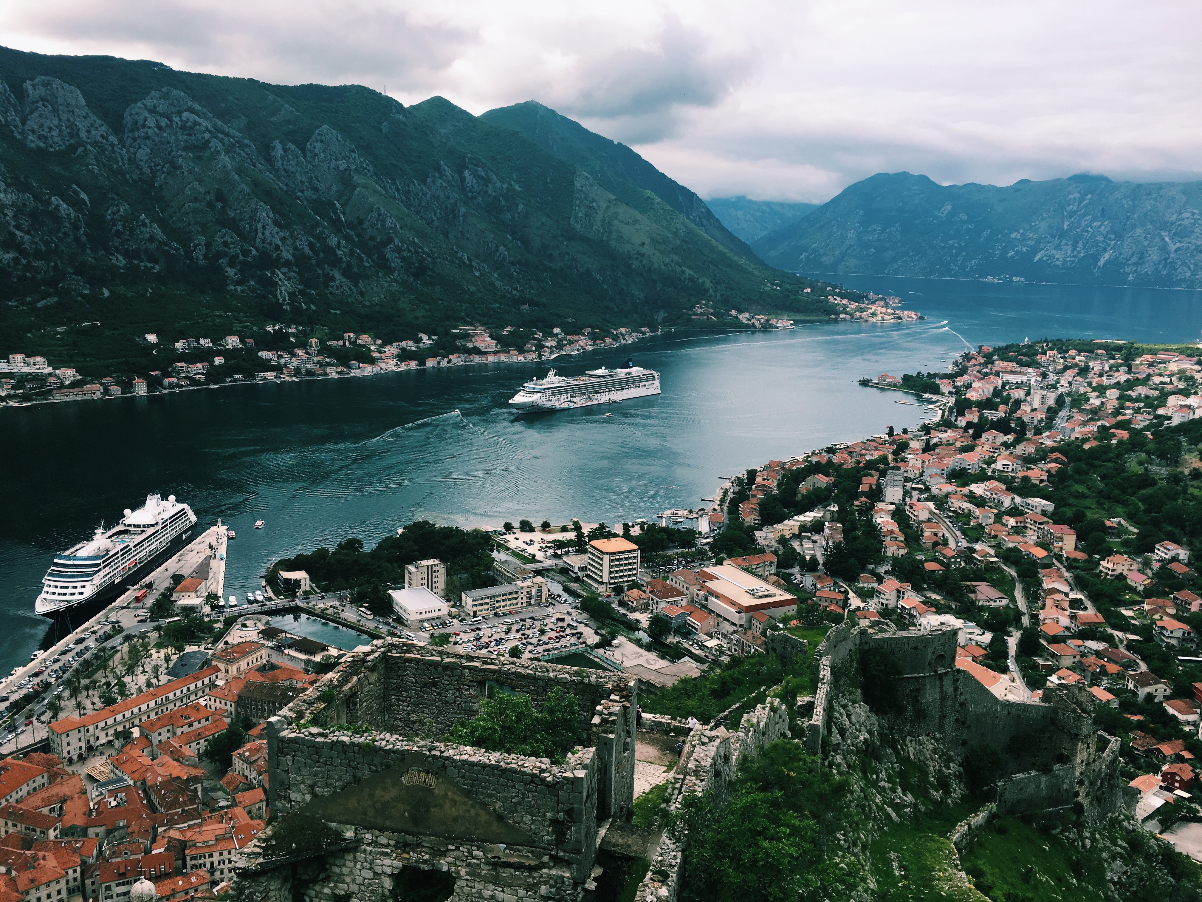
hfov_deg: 61.7
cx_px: 601
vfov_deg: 48.2
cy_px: 451
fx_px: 1007
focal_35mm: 29
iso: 25
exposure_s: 1/1026
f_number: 2.2
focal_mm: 4.15
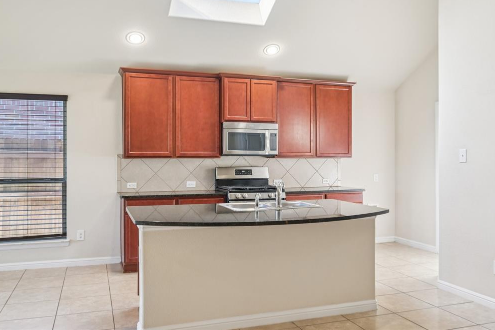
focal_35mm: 31
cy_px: 160
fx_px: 426
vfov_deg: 42.3
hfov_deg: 60.3
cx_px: 251
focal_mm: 30
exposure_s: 1/13
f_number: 8
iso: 400
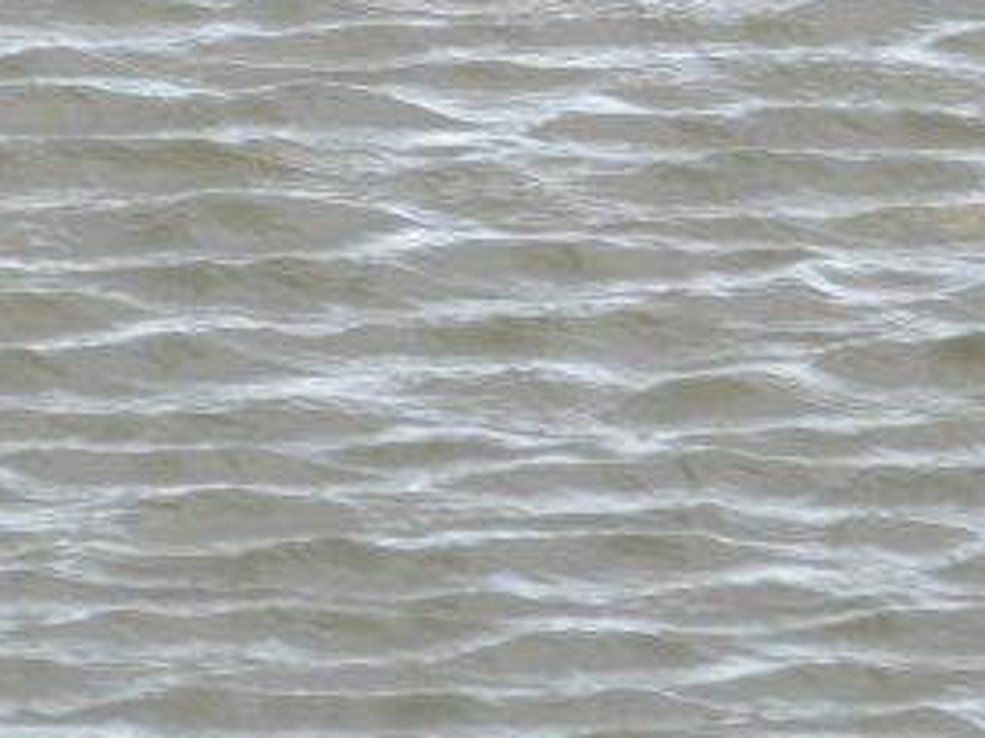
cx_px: 653
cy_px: -78
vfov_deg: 1.7
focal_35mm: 880
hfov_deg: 2.3
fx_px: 25040
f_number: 4
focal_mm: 54.7
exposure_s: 1/200
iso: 100
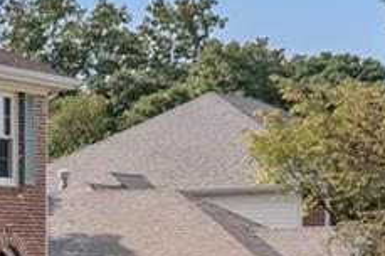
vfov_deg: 12.0
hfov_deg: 11.8
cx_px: -713
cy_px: 273
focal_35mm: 112
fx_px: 1196
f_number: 8
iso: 400
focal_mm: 8
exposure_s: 1/3200
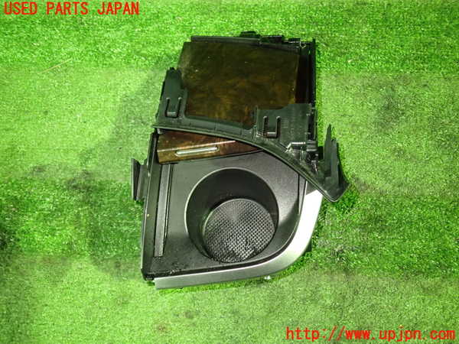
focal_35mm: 28
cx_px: 230
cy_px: 172
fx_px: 371
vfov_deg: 49.7
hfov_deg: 63.4
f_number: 2.2
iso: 800
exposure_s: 1/20
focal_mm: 5.05
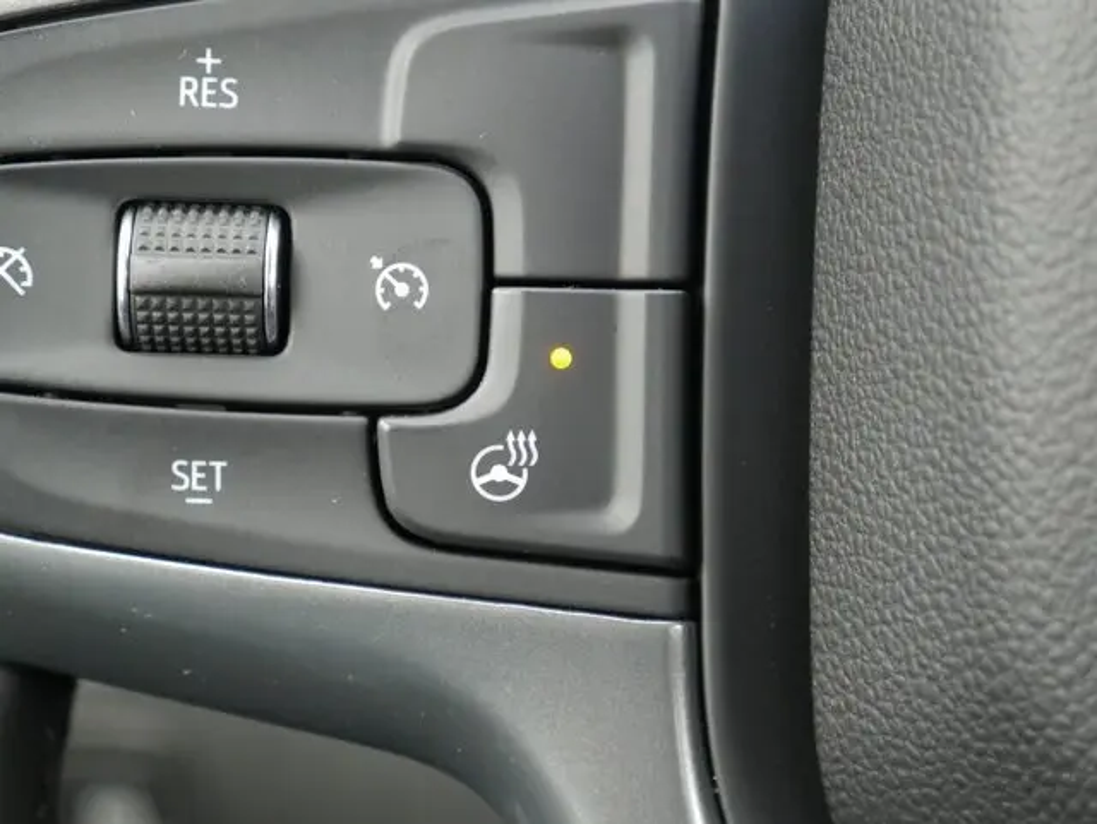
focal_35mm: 84
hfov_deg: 23.3
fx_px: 2664
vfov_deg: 17.6
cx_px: 548
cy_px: 412
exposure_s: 1/100
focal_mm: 42
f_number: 5.6
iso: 2500
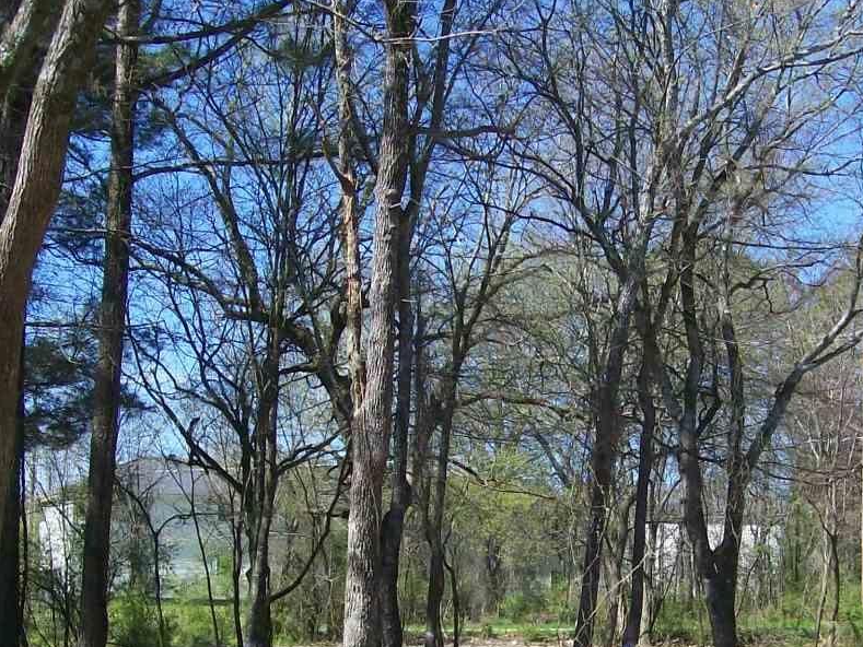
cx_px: 488
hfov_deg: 26.6
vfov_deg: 19.7
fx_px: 1820
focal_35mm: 73
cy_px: 600
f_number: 2.7
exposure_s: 1/810
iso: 80
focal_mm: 6
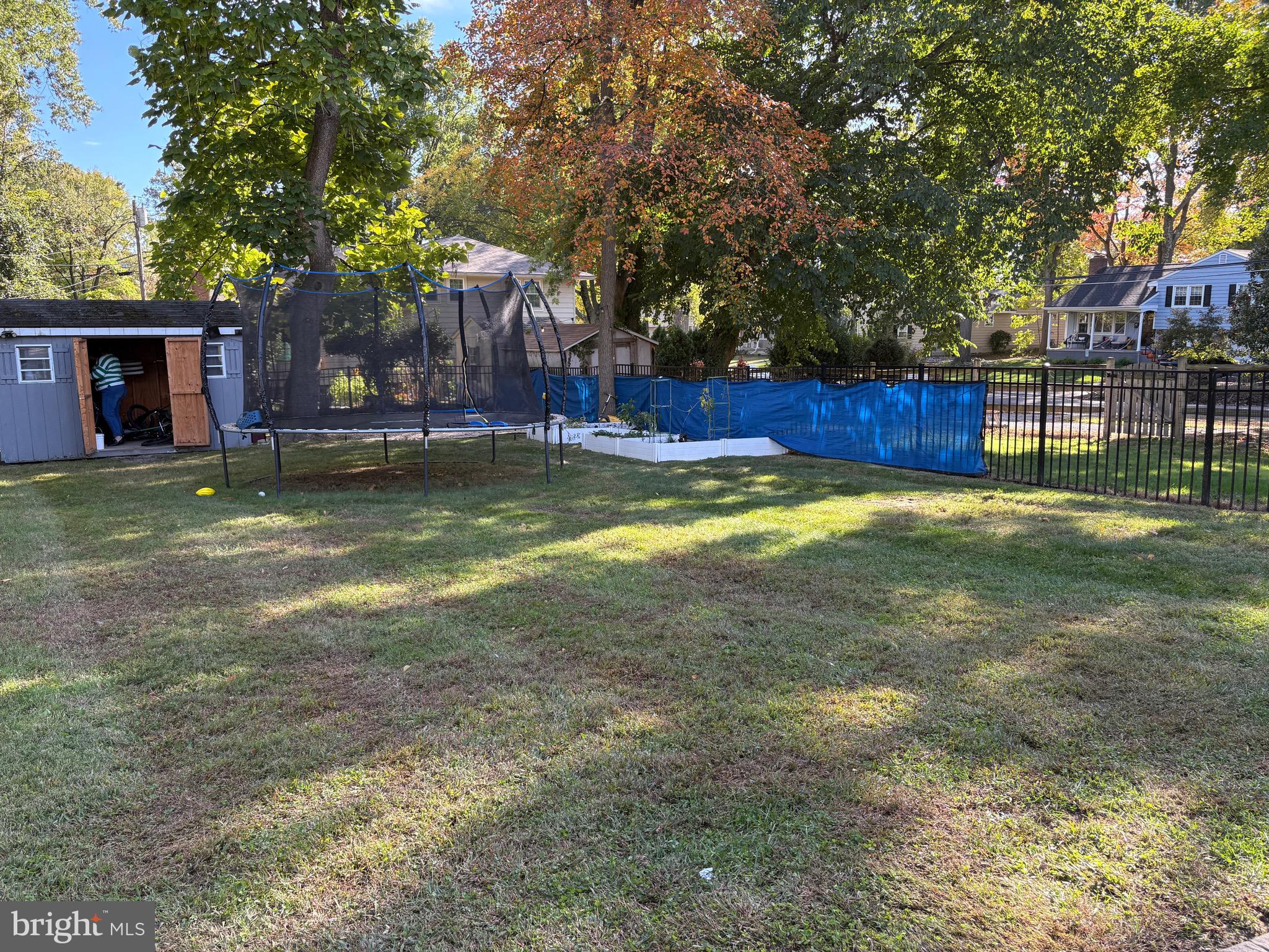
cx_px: 634
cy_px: 476
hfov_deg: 67.3
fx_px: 953
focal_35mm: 26
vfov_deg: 53.1
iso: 64
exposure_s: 1/313
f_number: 1.6
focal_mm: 5.96
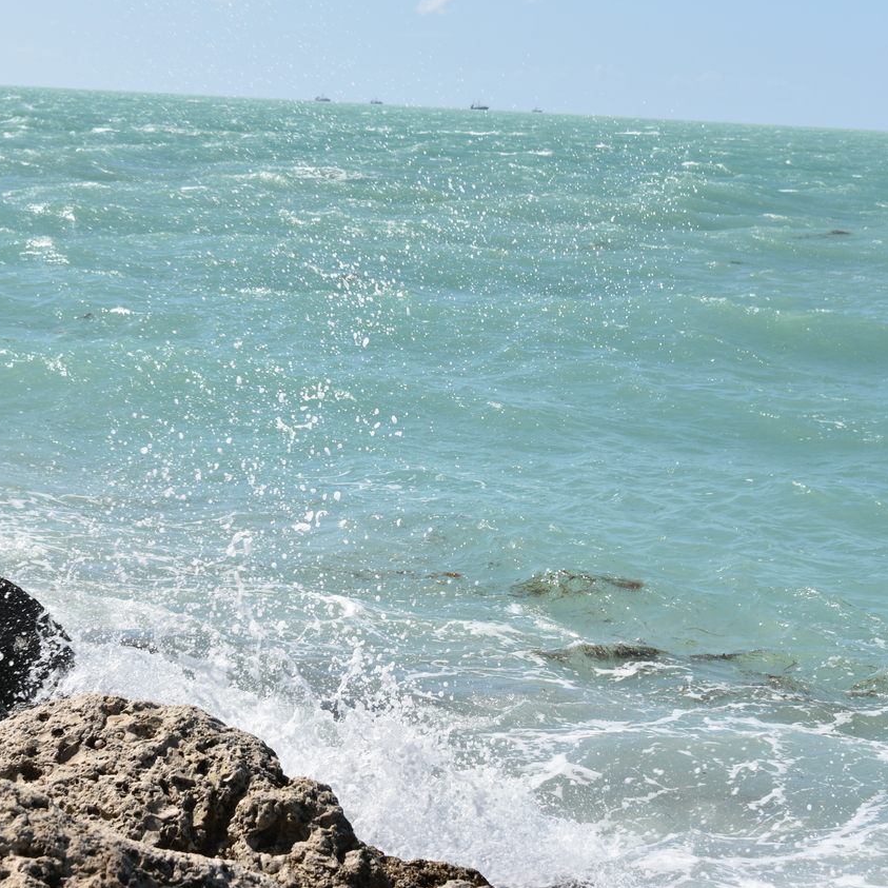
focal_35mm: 80
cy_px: 447
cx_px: 337
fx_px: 2322
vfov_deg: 21.7
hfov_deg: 21.6
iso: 100
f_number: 9
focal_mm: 62
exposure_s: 1/320
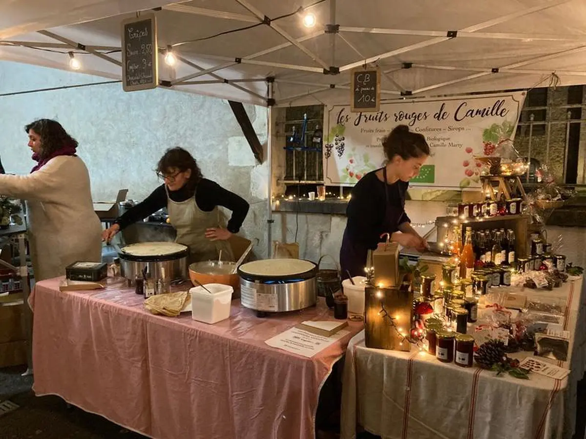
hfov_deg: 63.4
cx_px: 293
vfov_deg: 49.7
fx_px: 474
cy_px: 220
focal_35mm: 28
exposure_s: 1/25
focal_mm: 3.99
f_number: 1.8
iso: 500
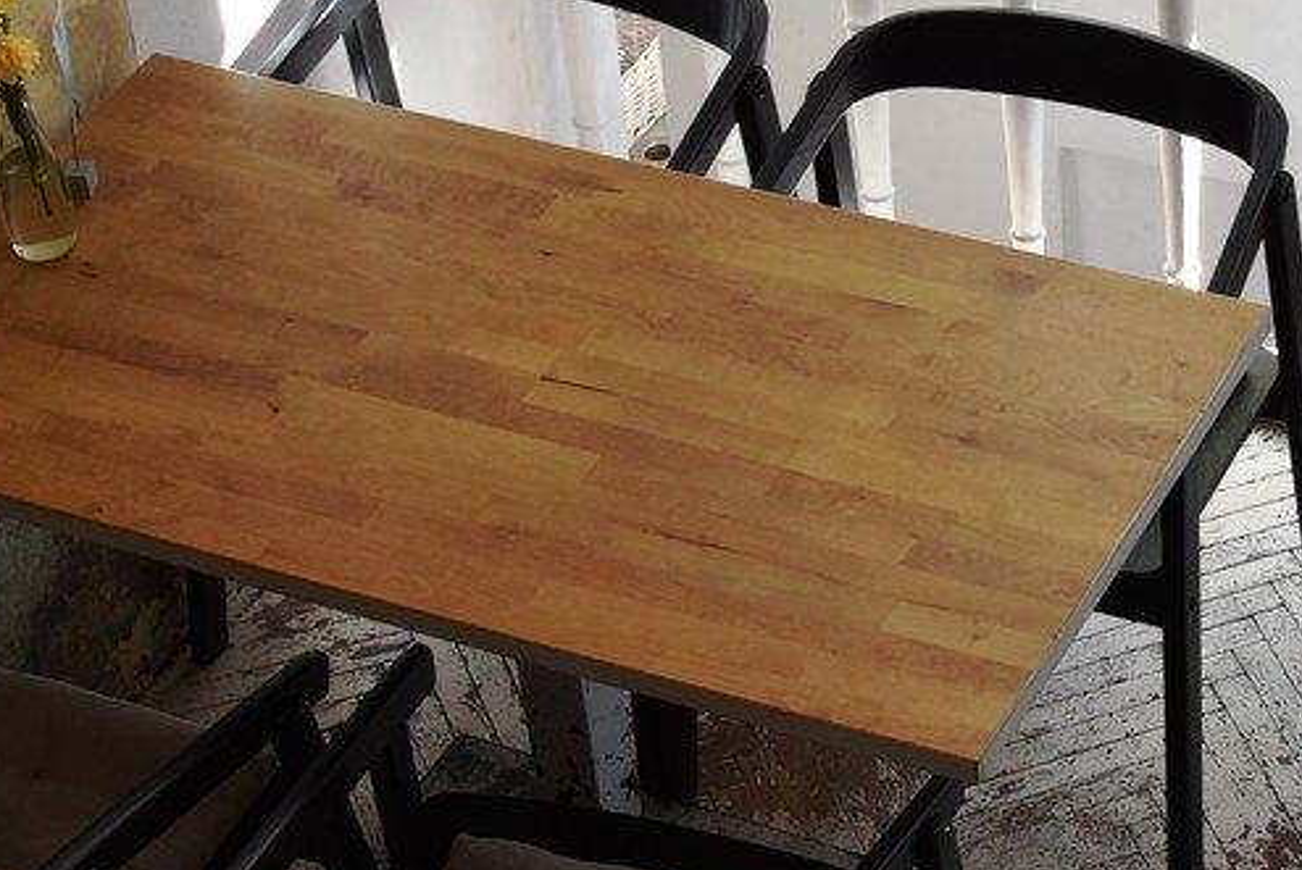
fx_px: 4312
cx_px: 1149
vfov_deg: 11.5
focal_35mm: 119
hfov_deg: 17.0
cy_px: 286
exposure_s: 1/125
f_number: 7.1
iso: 800
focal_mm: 35
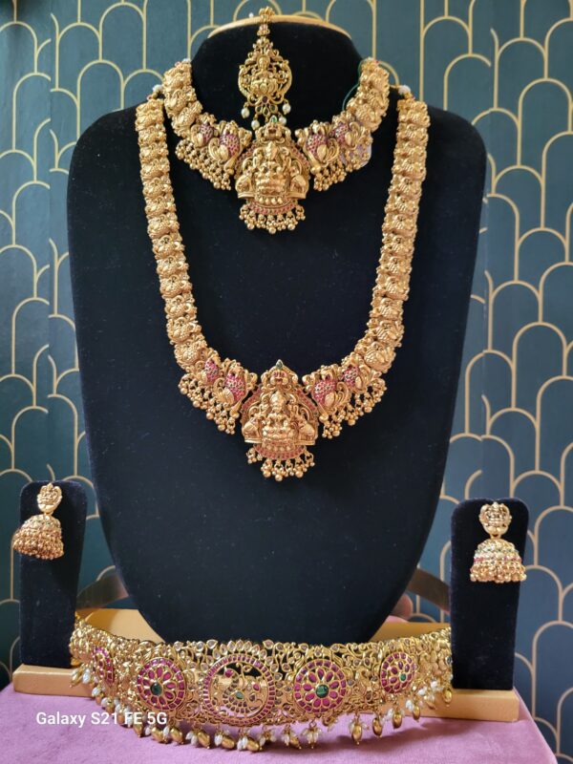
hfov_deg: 53.1
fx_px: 574
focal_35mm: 26
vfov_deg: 67.3
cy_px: 382
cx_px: 286
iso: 800
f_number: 1.8
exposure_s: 1/25
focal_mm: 5.4
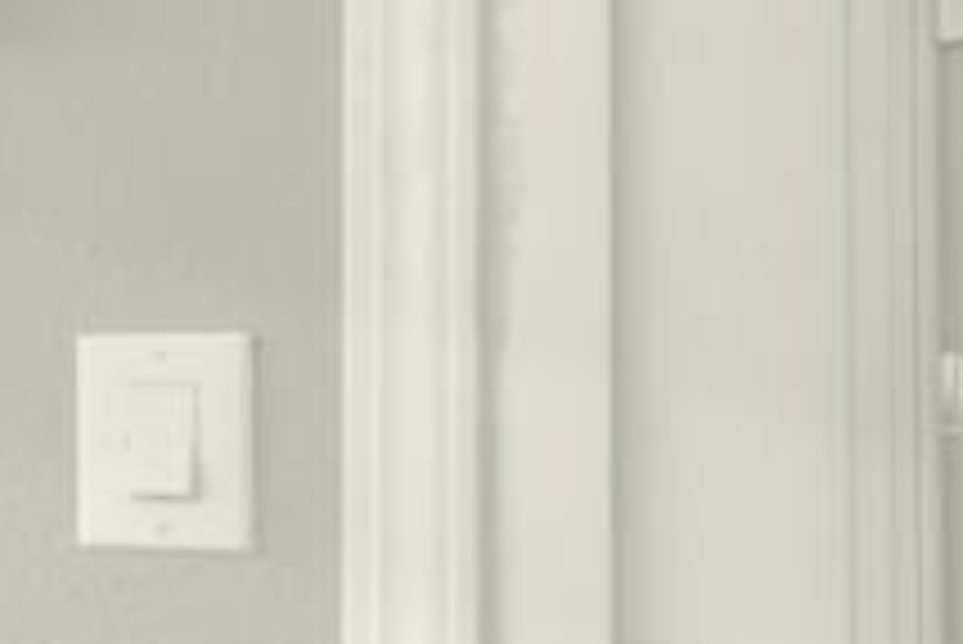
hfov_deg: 10.7
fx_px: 2623
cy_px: 374
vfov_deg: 14.0
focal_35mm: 98
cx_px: -2110
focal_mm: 14
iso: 100
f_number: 14
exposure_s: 1/6
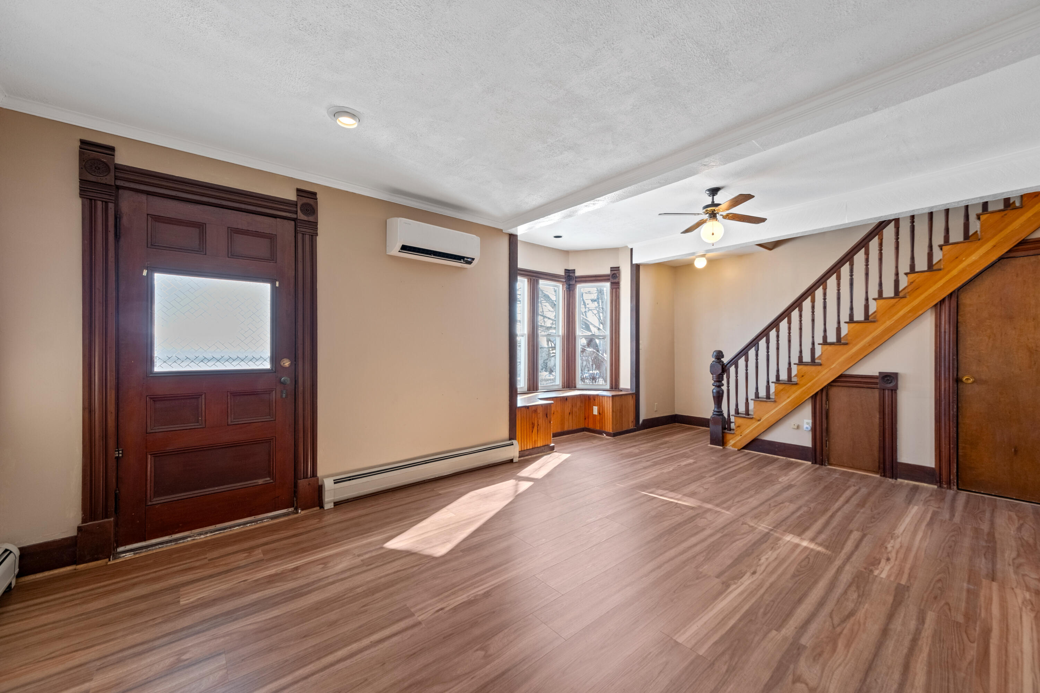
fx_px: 376
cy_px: 346
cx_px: 520
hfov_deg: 108.3
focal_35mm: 13
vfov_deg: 85.4
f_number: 8
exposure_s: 1/4
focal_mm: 8.9
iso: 500
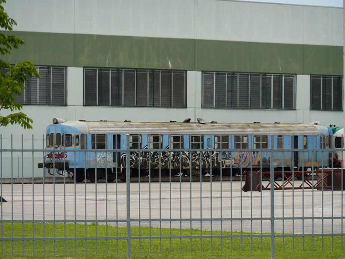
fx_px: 2242
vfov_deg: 6.6
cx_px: 172
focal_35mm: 225
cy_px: 130
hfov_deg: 8.8
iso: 80
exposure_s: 1/320
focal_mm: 37
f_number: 4.6
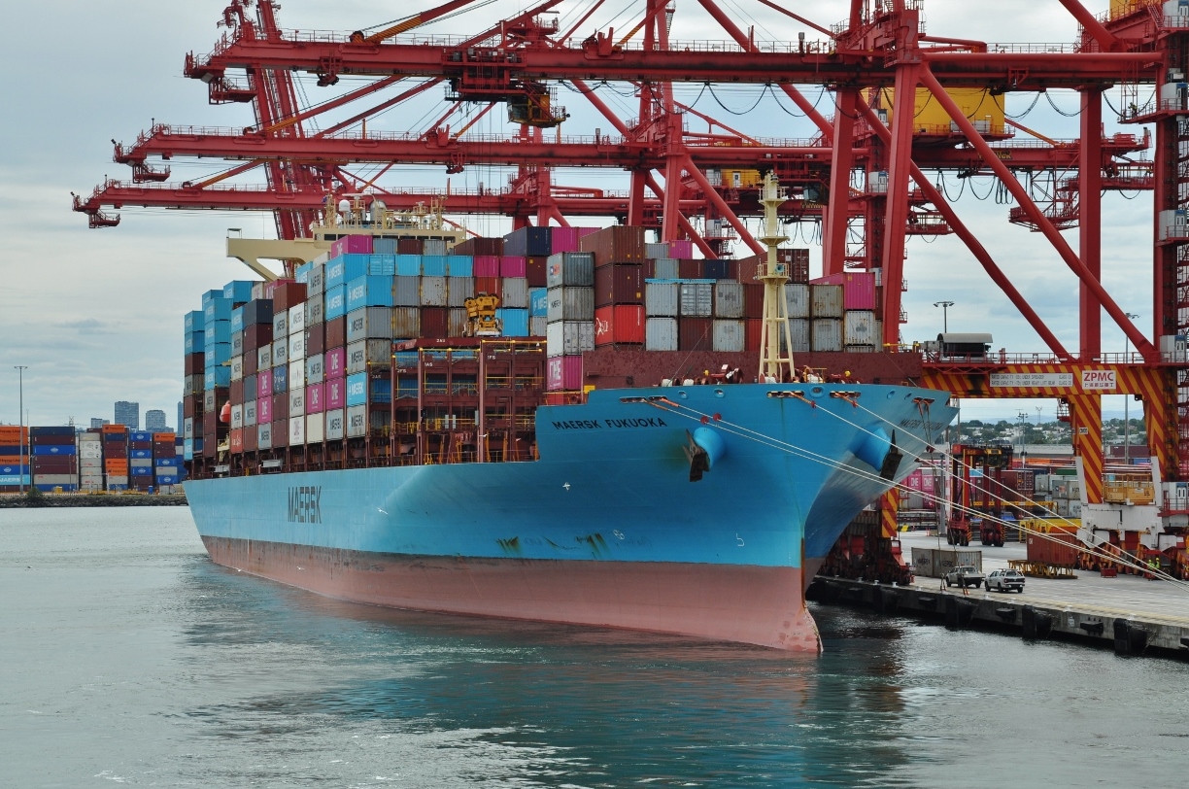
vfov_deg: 13.8
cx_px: 594
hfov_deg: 20.6
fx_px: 3265
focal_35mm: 99
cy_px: 394
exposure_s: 1/400
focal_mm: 66
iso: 200
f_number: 10
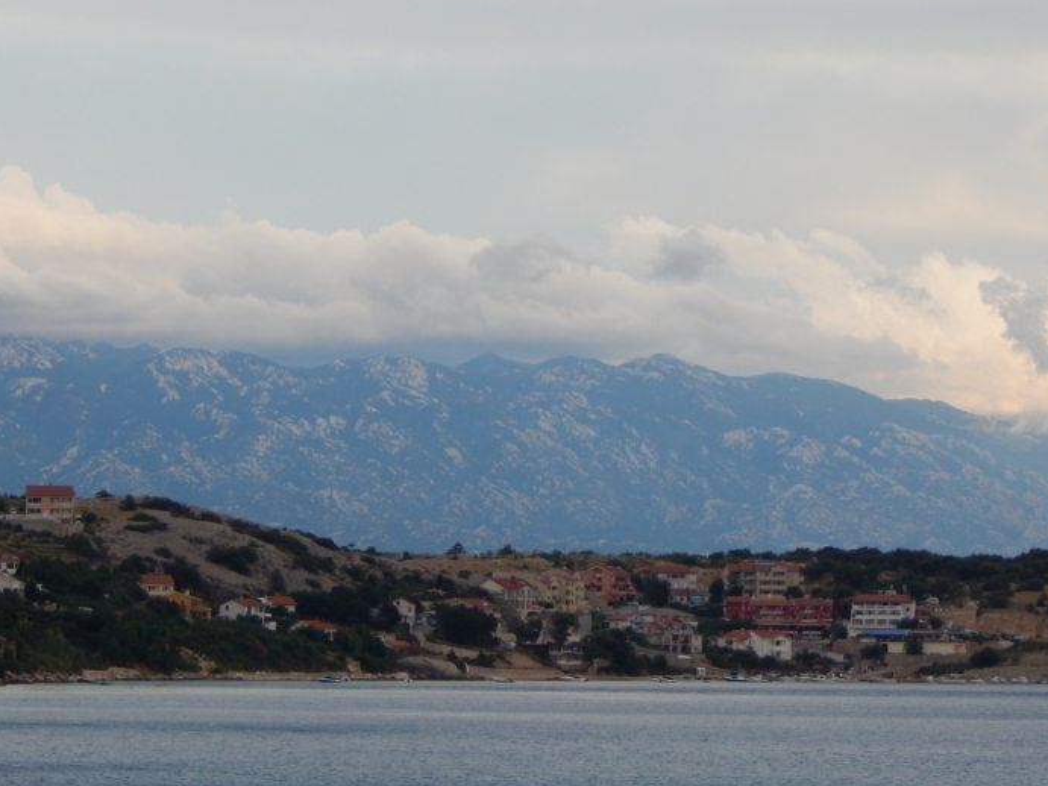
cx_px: 698
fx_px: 6326
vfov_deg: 7.1
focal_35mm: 209
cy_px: 352
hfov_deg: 9.5
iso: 125
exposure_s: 1/200
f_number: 4.9
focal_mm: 25.3
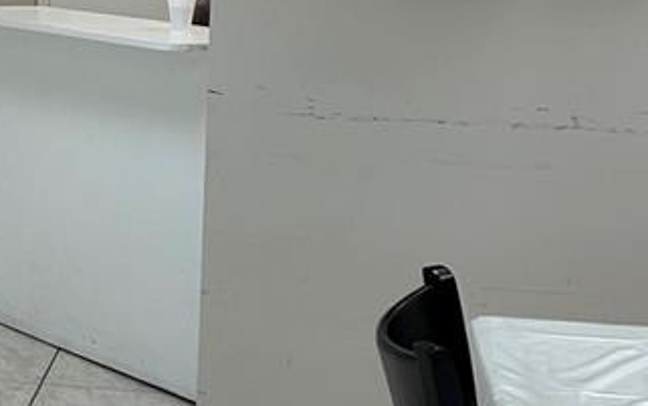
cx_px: 55
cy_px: 20
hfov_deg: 19.8
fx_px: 1820
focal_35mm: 103
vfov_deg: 12.6
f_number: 1.5
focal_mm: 5.7
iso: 50
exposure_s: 1/123
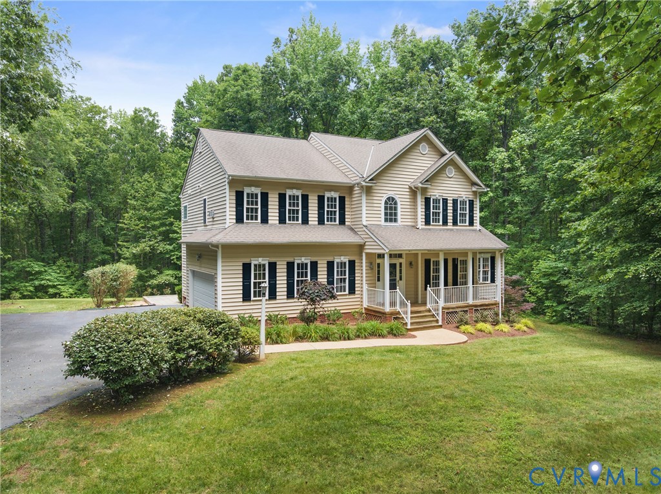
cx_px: 330
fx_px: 458
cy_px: 247
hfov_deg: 71.6
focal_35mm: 24
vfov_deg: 56.7
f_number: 2.8
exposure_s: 1/800
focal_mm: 12.29
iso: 100
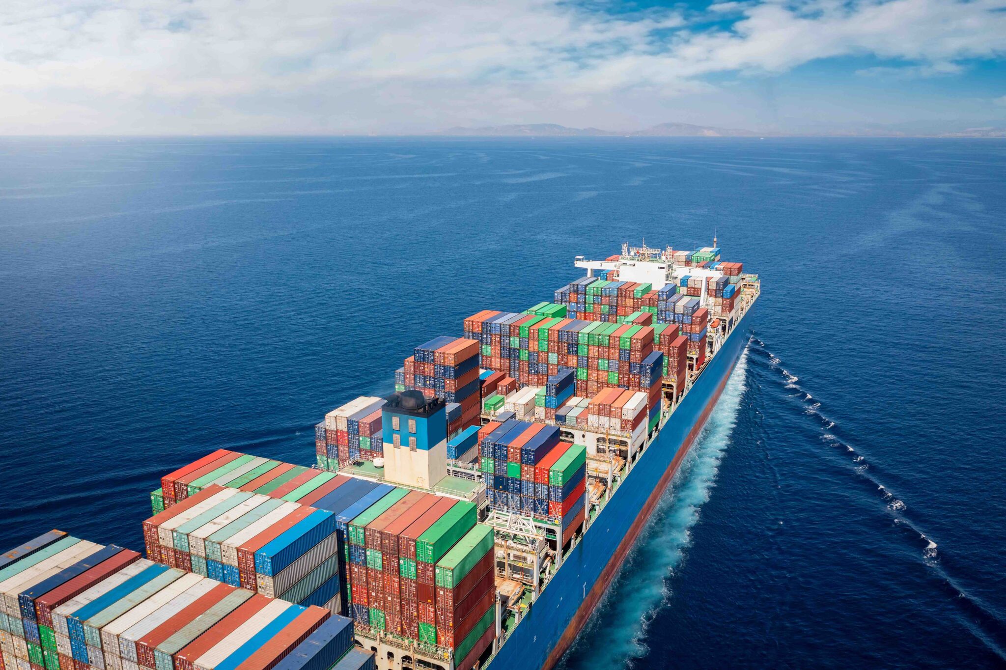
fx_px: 782
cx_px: 503
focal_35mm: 28
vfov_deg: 46.4
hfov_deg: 65.5
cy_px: 335
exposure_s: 1/500
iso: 100
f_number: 6.3
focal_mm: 10.3
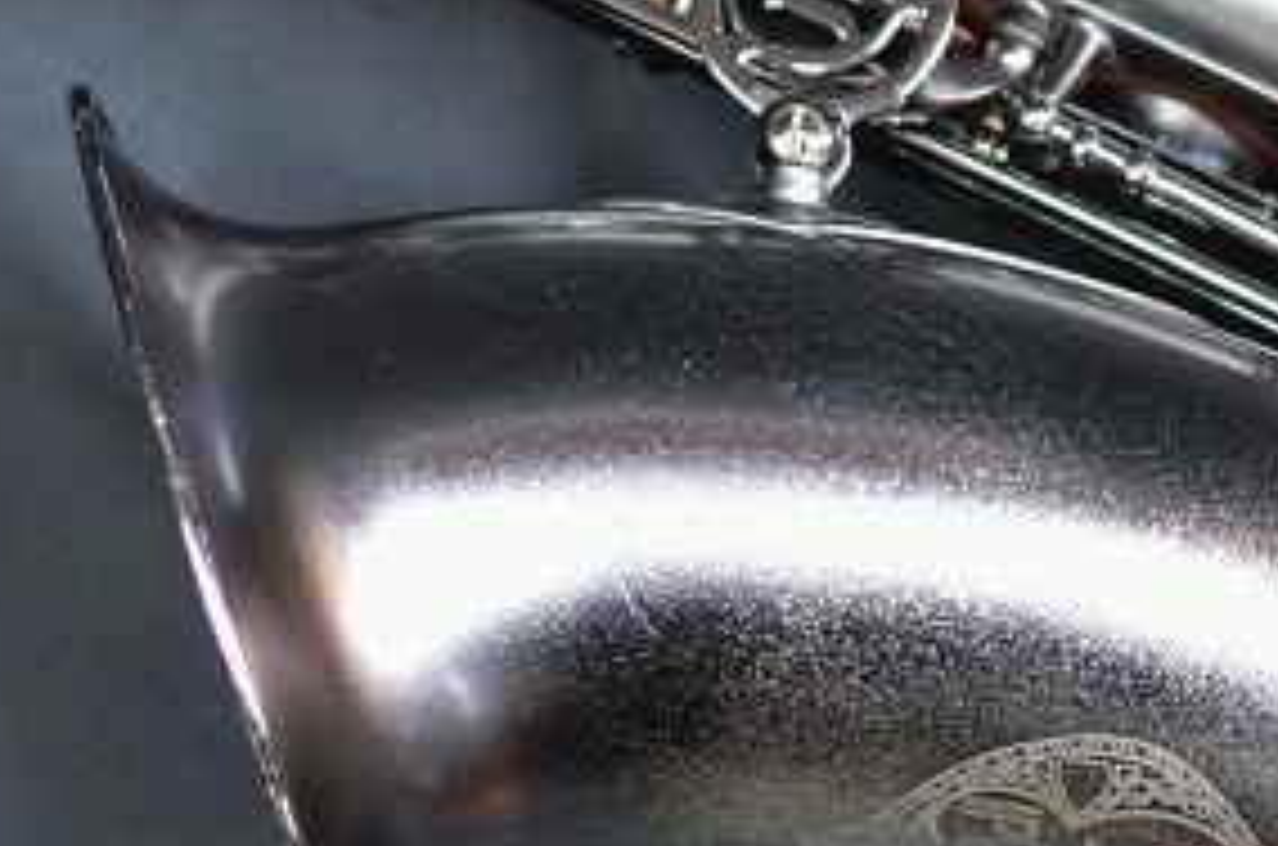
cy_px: 56
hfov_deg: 10.3
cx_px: 857
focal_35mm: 201
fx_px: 7116
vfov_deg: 6.8
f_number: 2.8
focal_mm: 35
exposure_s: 1/30
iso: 800
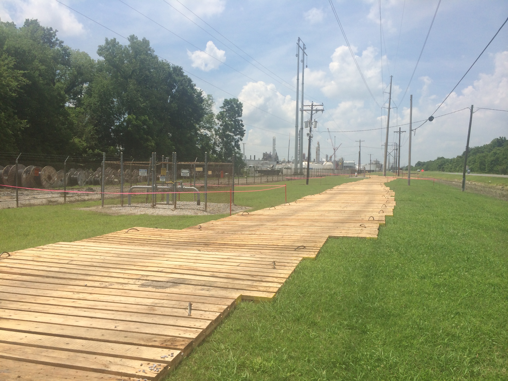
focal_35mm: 30
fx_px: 440
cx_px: 254
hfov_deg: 60.0
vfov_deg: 46.8
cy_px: 190
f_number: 2.2
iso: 40
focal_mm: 4.12
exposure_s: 1/3165
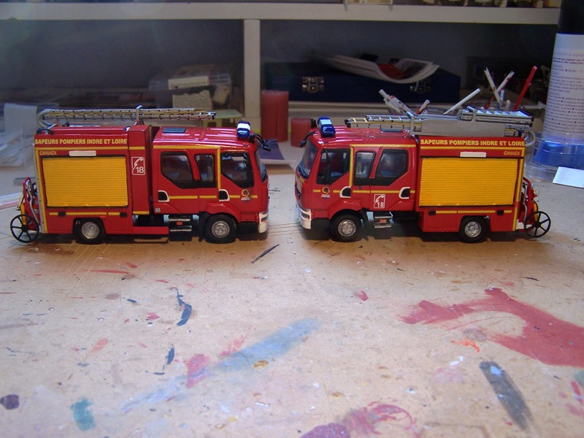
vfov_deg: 37.7
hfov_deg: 49.0
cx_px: 292
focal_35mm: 38
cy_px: 219
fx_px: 641
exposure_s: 1/125
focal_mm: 6.3
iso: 80
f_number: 2.8
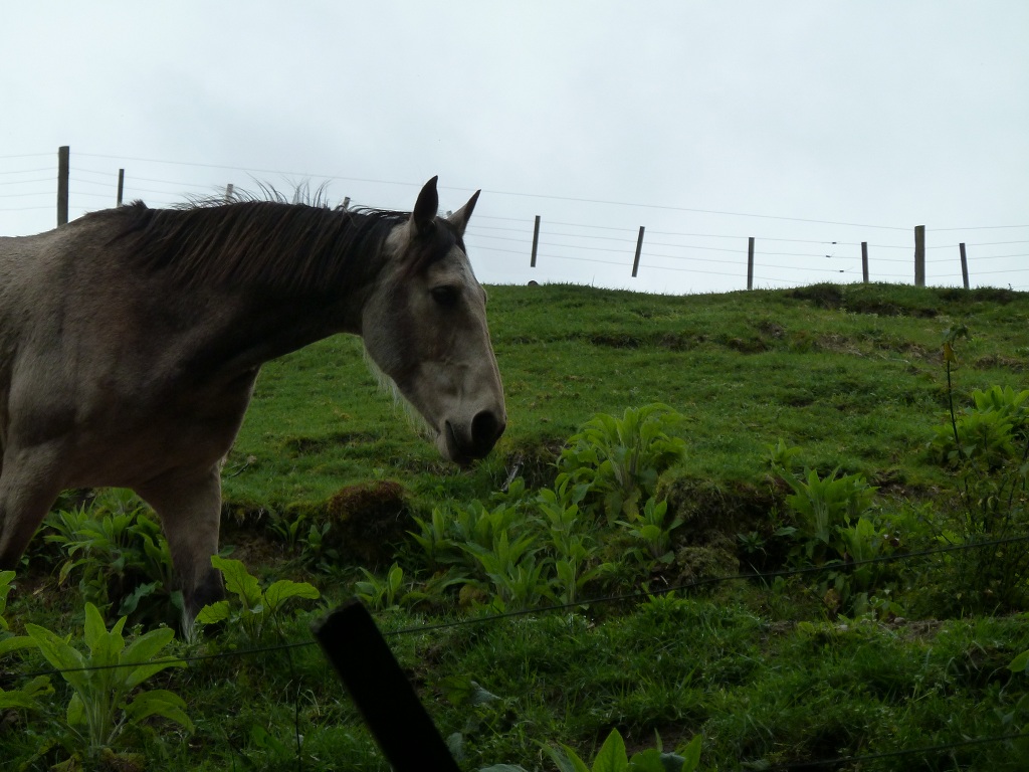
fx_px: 5410
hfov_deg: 10.9
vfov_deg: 8.2
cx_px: 514
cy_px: 386
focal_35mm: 182
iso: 160
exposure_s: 1/500
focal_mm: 29.9
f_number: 4.5
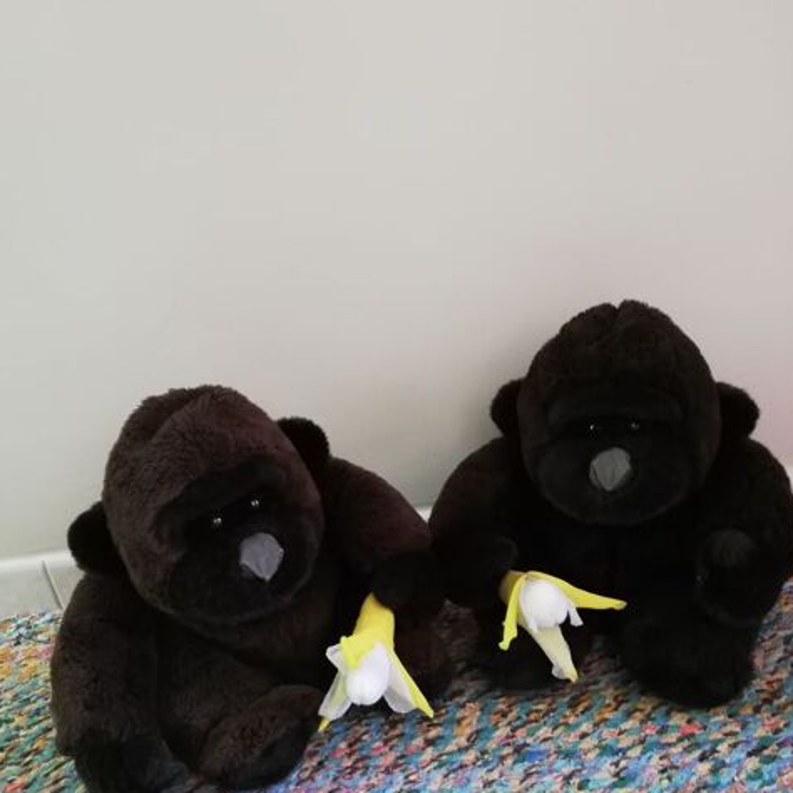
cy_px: 507
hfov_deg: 52.5
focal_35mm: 31
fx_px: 803
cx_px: 398
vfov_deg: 51.8
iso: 320
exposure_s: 1/25
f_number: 2.2
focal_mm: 3.81
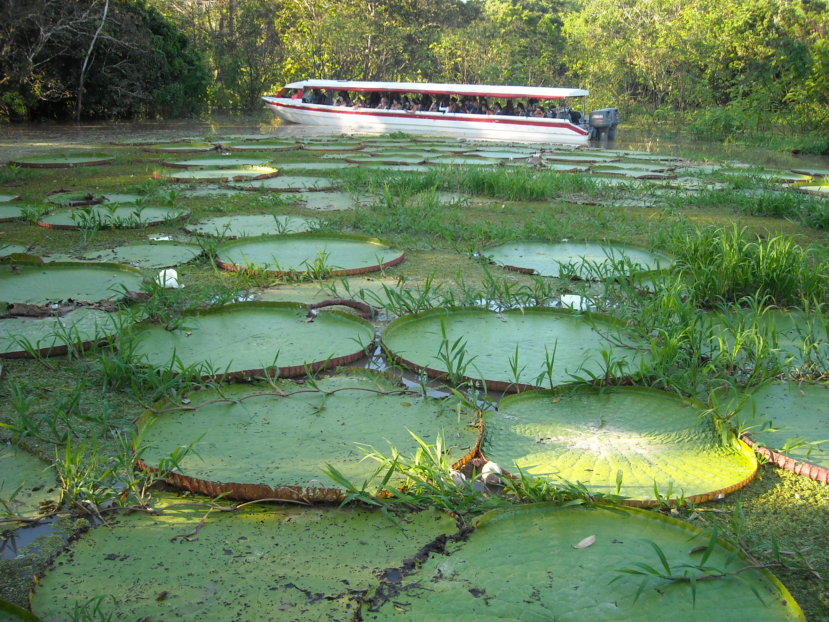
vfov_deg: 40.7
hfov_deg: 52.6
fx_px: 838
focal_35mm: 35
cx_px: 414
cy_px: 311
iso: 135
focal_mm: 5.7
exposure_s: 1/218
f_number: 2.8
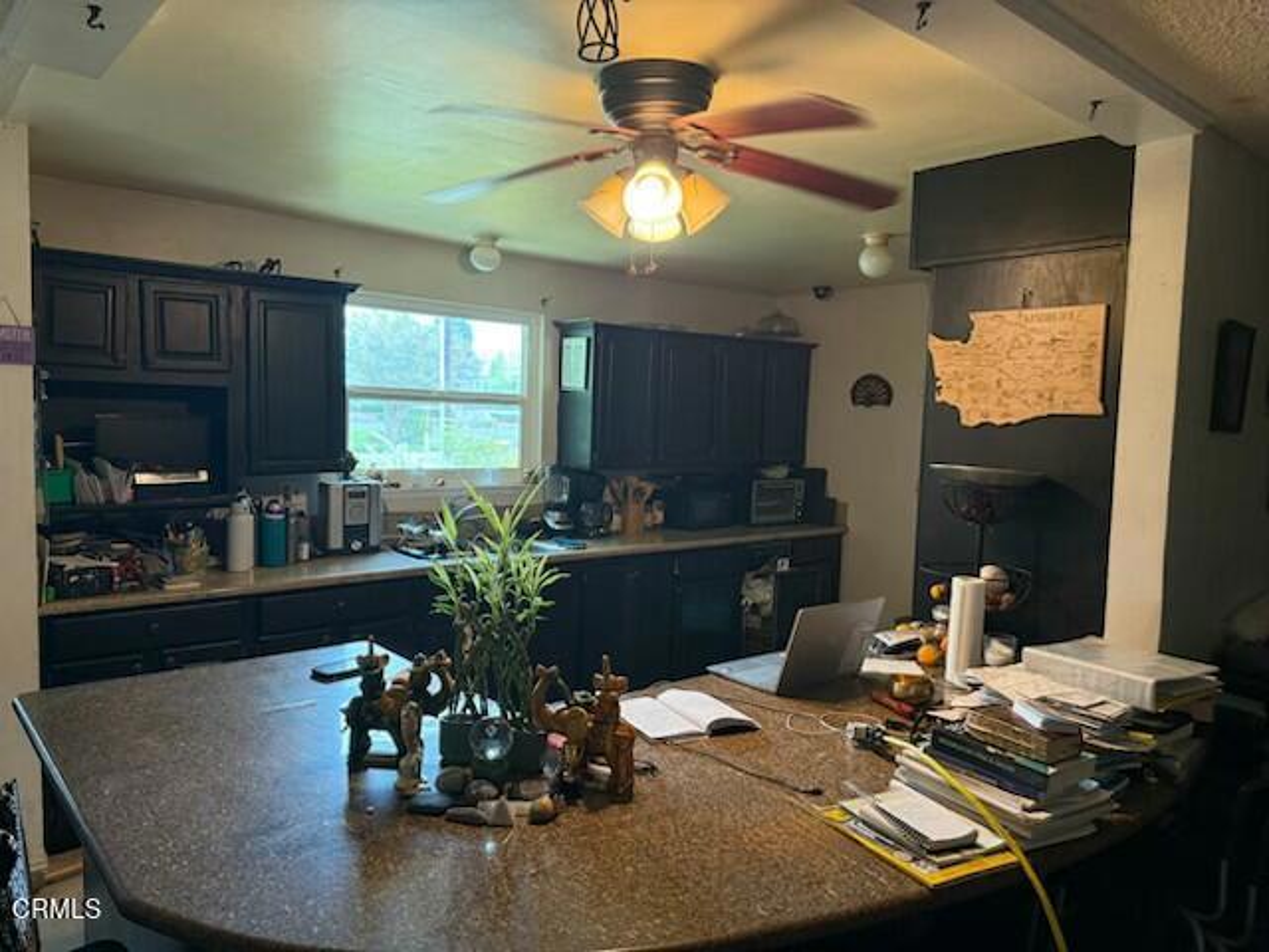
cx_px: 634
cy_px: 476
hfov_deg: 71.6
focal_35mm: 24
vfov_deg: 56.8
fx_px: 880
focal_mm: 6.76
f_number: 1.78
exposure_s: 1/60
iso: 320
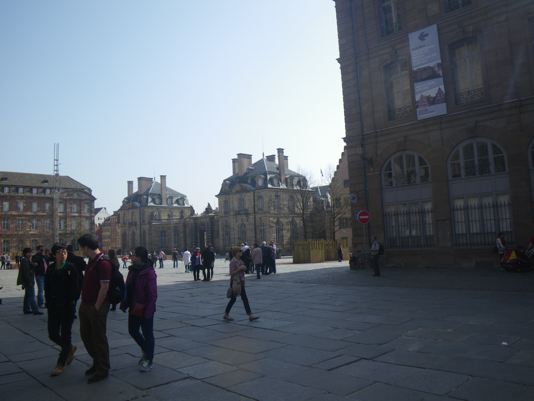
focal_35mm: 28
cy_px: 200
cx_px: 267
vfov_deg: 49.7
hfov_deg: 63.4
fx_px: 432
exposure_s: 1/320
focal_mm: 5
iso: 50
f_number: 4.2
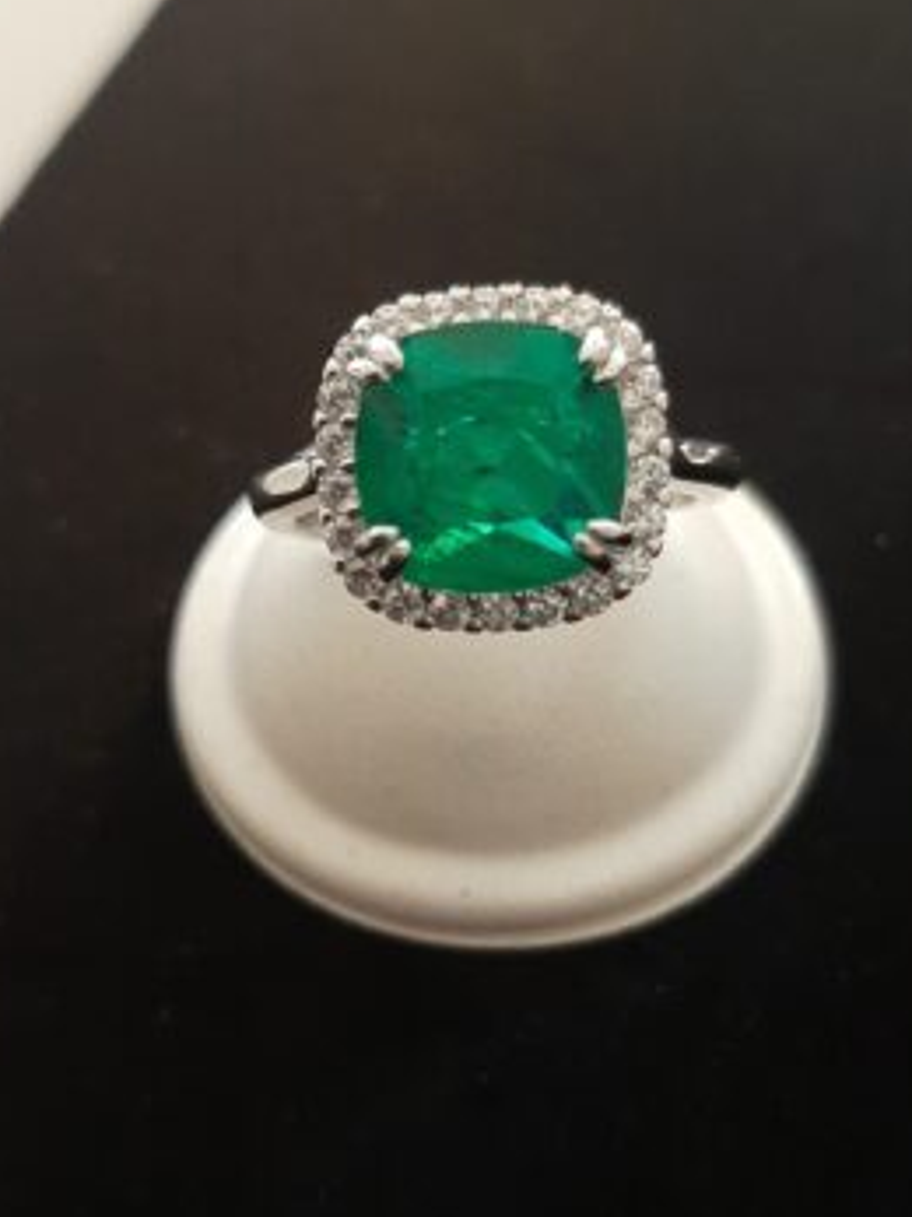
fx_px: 1054
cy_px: 533
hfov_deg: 46.8
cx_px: 481
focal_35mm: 30
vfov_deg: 59.8
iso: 500
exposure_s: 1/20
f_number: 1.7
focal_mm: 3.93
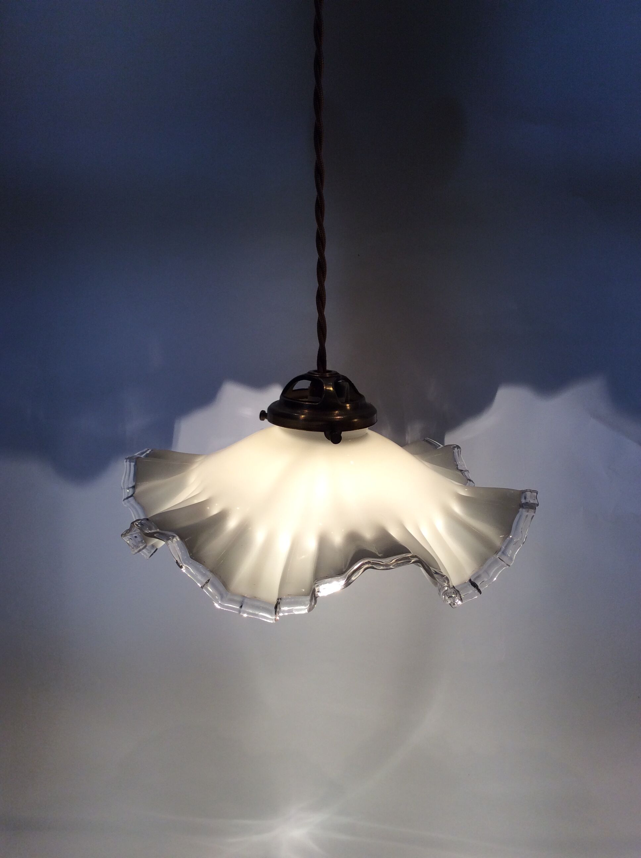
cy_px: 429
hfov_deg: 44.1
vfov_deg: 56.9
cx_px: 320
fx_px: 792
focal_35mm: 32
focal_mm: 3.3
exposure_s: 1/143
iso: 32
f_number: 2.4
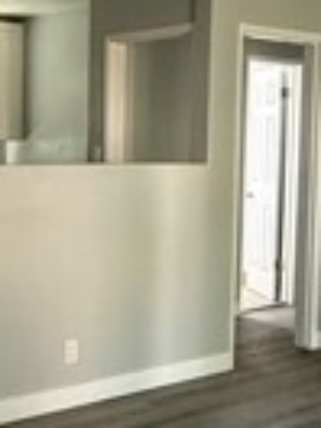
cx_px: 110
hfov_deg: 21.5
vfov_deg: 28.6
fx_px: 841
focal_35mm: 68
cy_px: 227
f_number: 2.2
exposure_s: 1/99
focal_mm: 2.22
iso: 320
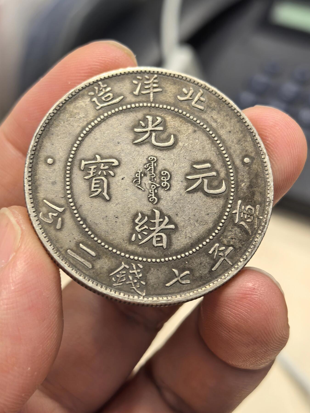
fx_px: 645
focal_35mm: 54
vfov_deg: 35.5
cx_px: 155
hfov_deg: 27.0
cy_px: 206
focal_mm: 6.98
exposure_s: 1/50
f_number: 2
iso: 160
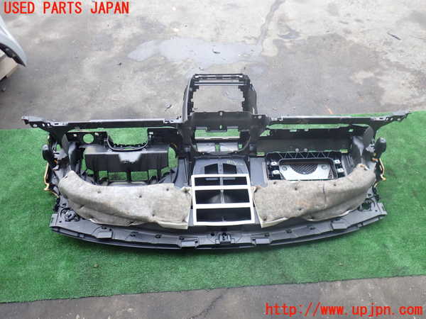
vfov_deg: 46.8
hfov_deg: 60.0
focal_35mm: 30
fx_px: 369
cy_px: 160
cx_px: 213
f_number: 2.3
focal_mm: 5.4
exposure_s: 1/125
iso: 125
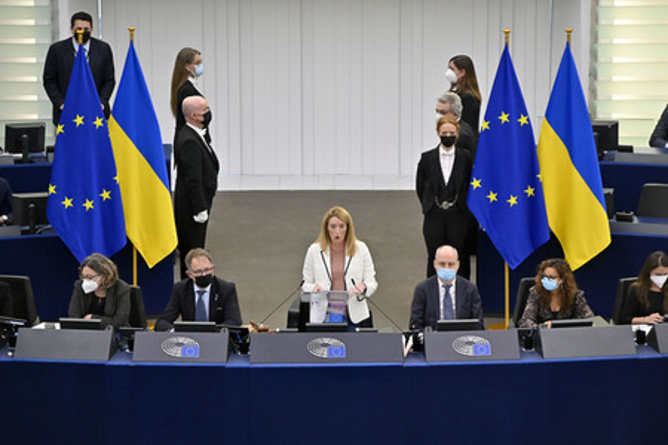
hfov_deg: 9.0
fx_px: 4267
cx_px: 334
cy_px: 222
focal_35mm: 230
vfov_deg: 6.0
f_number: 6
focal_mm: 230
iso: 5000
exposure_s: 1/500
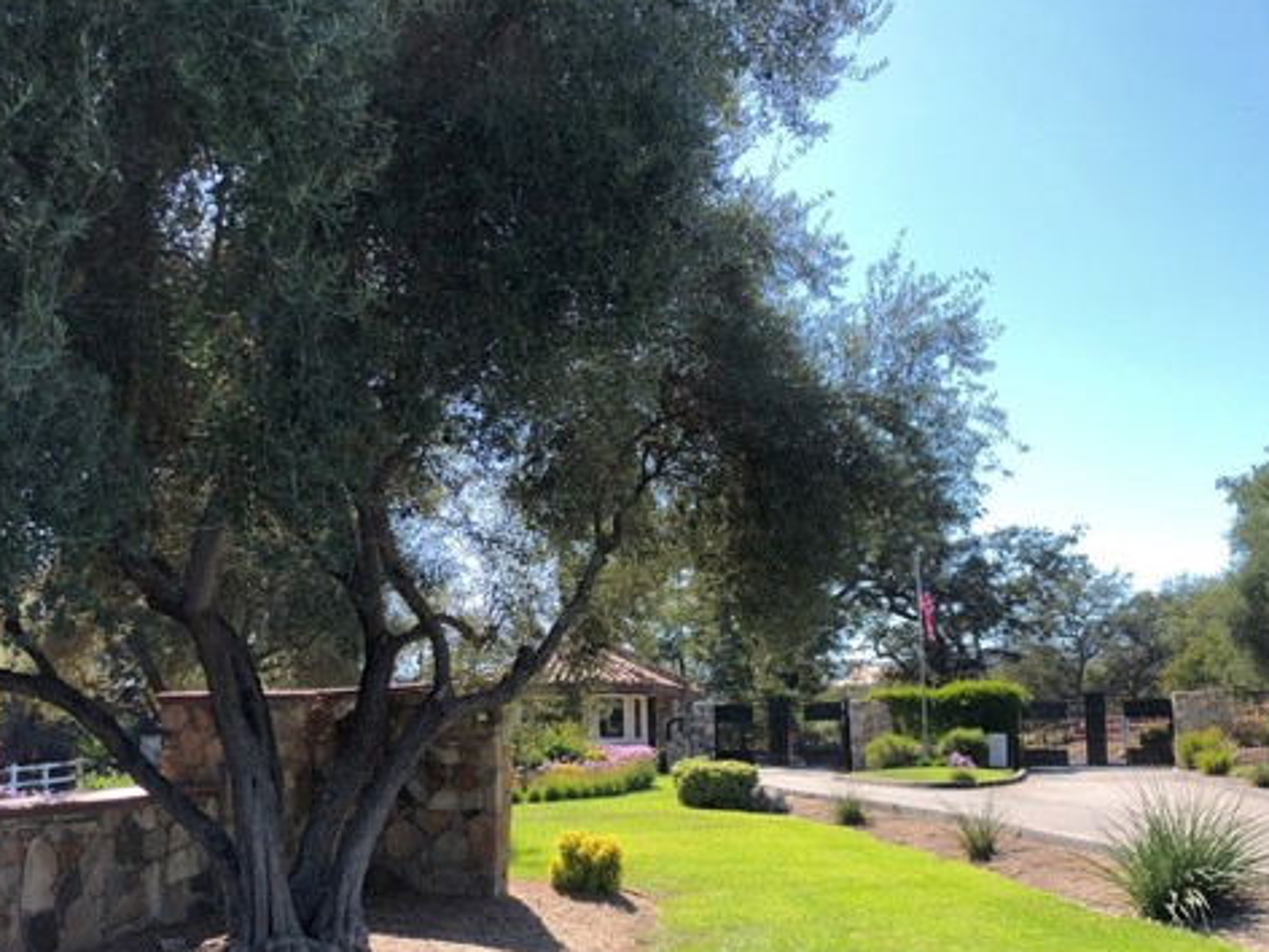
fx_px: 1393
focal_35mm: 38
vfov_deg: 37.4
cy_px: 616
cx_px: 613
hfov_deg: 49.0
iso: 20
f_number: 1.8
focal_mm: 4
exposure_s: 1/906
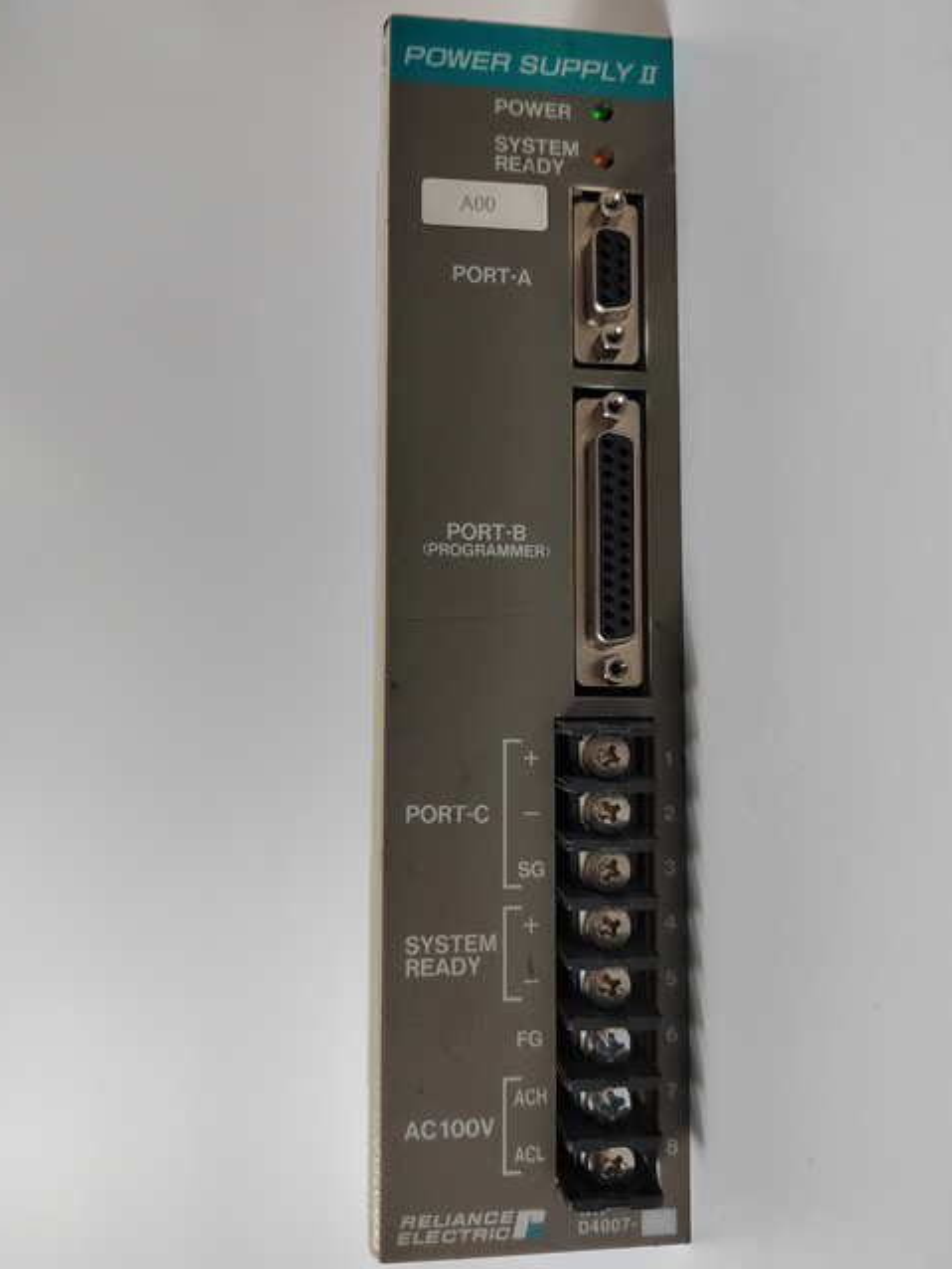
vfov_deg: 71.6
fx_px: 879
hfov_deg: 56.8
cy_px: 627
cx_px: 475
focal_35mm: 24
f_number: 1.9
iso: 388
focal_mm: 5.52
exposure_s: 1/120
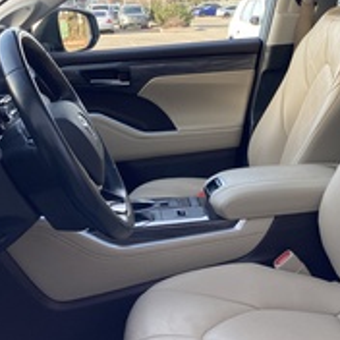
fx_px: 656
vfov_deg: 28.8
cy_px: 99
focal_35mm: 59
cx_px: 220
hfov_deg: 28.9
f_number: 1.8
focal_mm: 3.99
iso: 50
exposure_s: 1/121
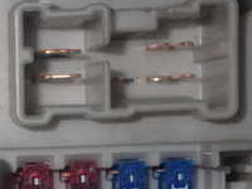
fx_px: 1267
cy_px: 260
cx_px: -86
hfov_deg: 11.1
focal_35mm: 174
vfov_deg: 8.4
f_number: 10
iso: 200
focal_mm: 10.35
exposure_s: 1/60
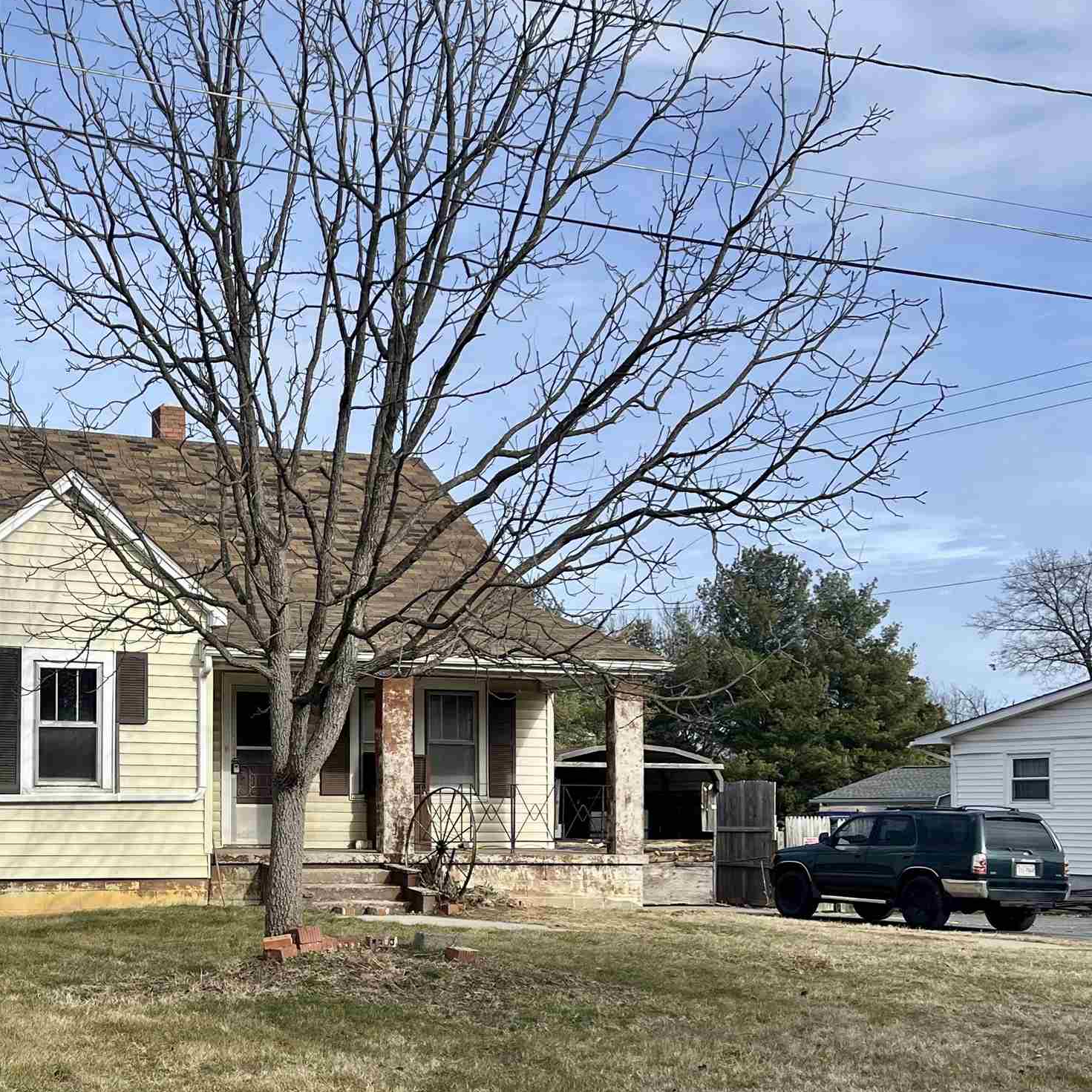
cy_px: 731
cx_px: 130
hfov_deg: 33.7
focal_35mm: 48
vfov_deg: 35.0
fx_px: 1713
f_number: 1.6
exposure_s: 1/3521
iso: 50
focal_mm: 5.1
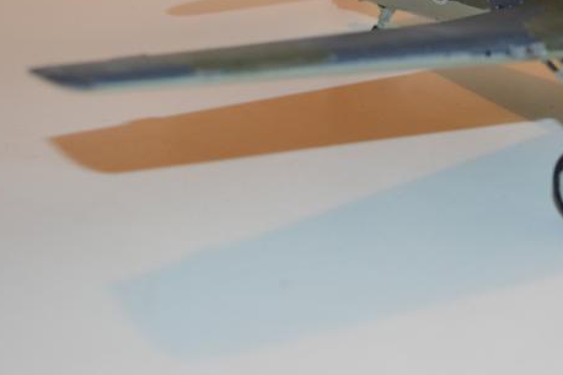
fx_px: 1657
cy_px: -65
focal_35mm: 106
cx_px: 530
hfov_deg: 18.9
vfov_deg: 12.6
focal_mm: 30
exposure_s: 1/60
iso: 560
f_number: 4.5
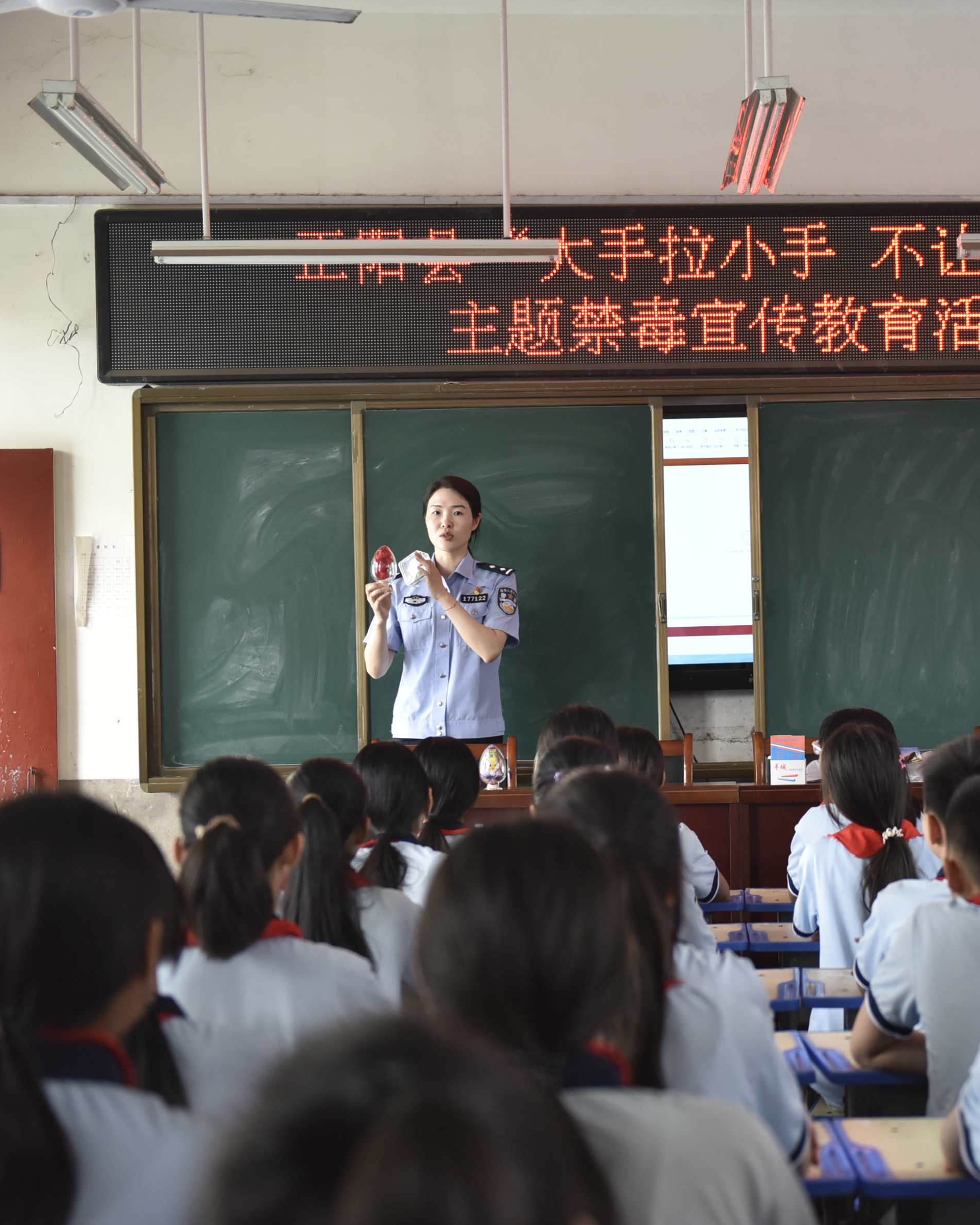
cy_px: 603
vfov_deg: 27.1
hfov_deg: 21.6
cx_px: 781
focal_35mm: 70
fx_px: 2538
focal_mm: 48
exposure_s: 1/320
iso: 1250
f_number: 2.8
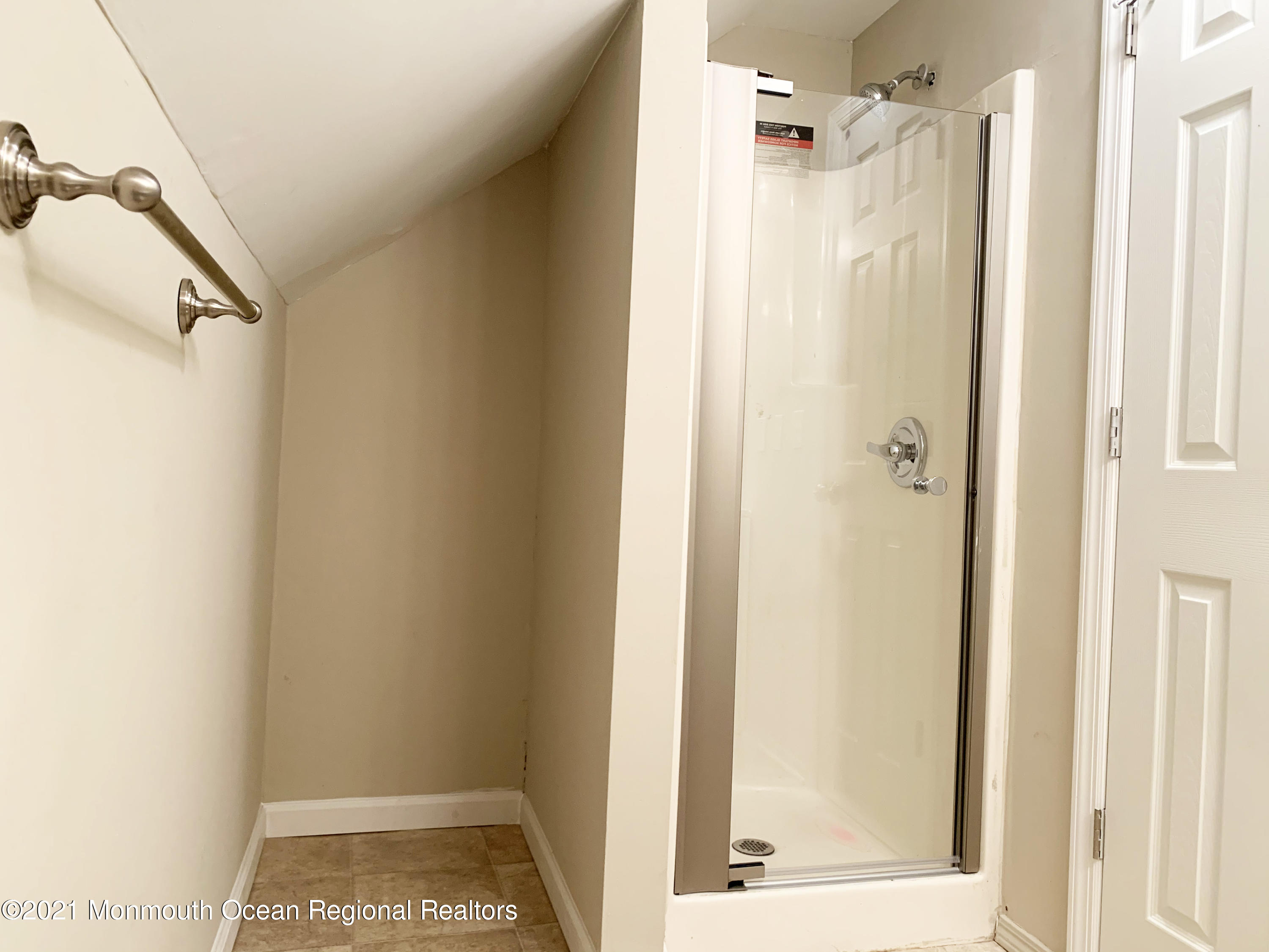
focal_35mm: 26
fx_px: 953
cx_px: 634
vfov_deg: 53.1
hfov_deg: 67.3
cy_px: 476
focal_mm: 4.25
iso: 160
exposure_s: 1/60
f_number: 1.8
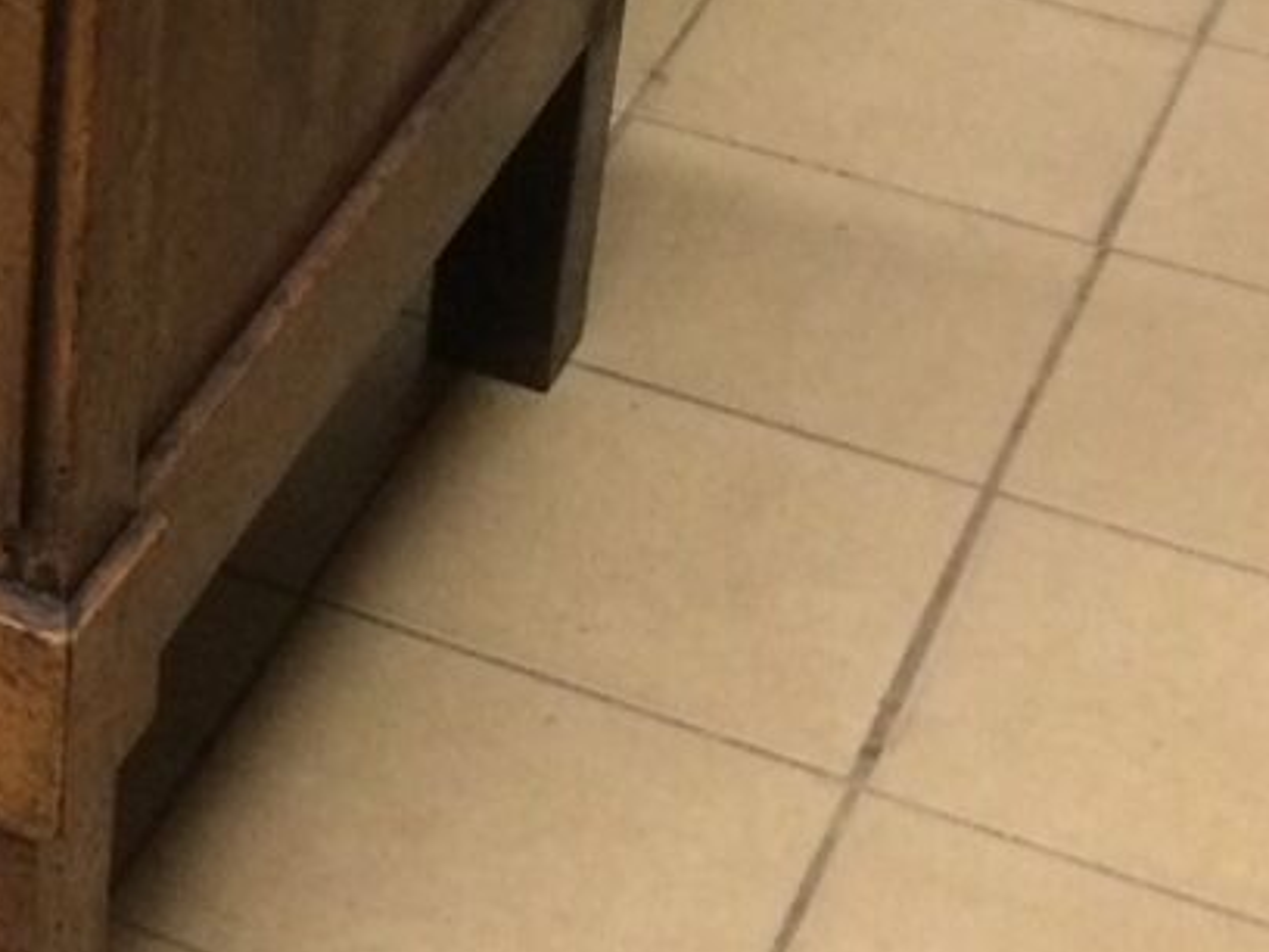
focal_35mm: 116
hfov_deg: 15.6
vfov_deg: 12.1
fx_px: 4252
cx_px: -669
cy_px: -504
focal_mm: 4.15
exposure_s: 1/25
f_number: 2.2
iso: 320
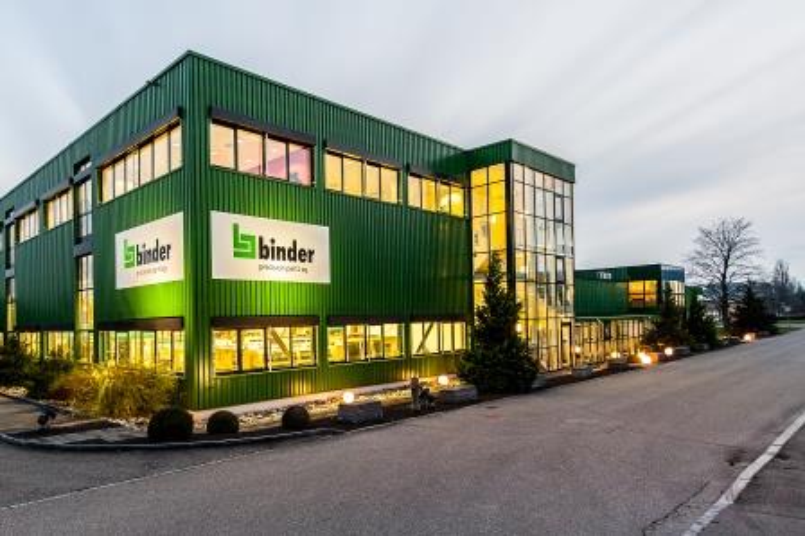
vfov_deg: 70.4
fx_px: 380
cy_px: 268
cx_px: 402
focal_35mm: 17
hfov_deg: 93.3
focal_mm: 17
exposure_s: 1/25
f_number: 4.5
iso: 400
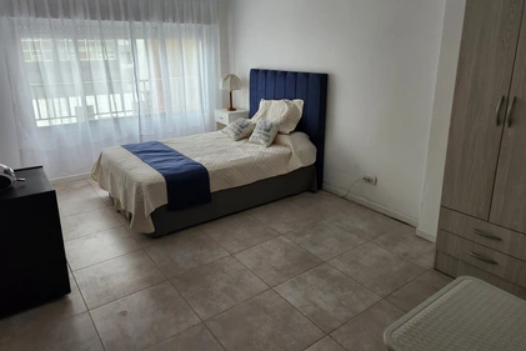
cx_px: 262
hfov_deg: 71.5
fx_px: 365
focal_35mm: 25
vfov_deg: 51.2
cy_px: 155
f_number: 1.8
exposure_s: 1/100
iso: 200
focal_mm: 5.4
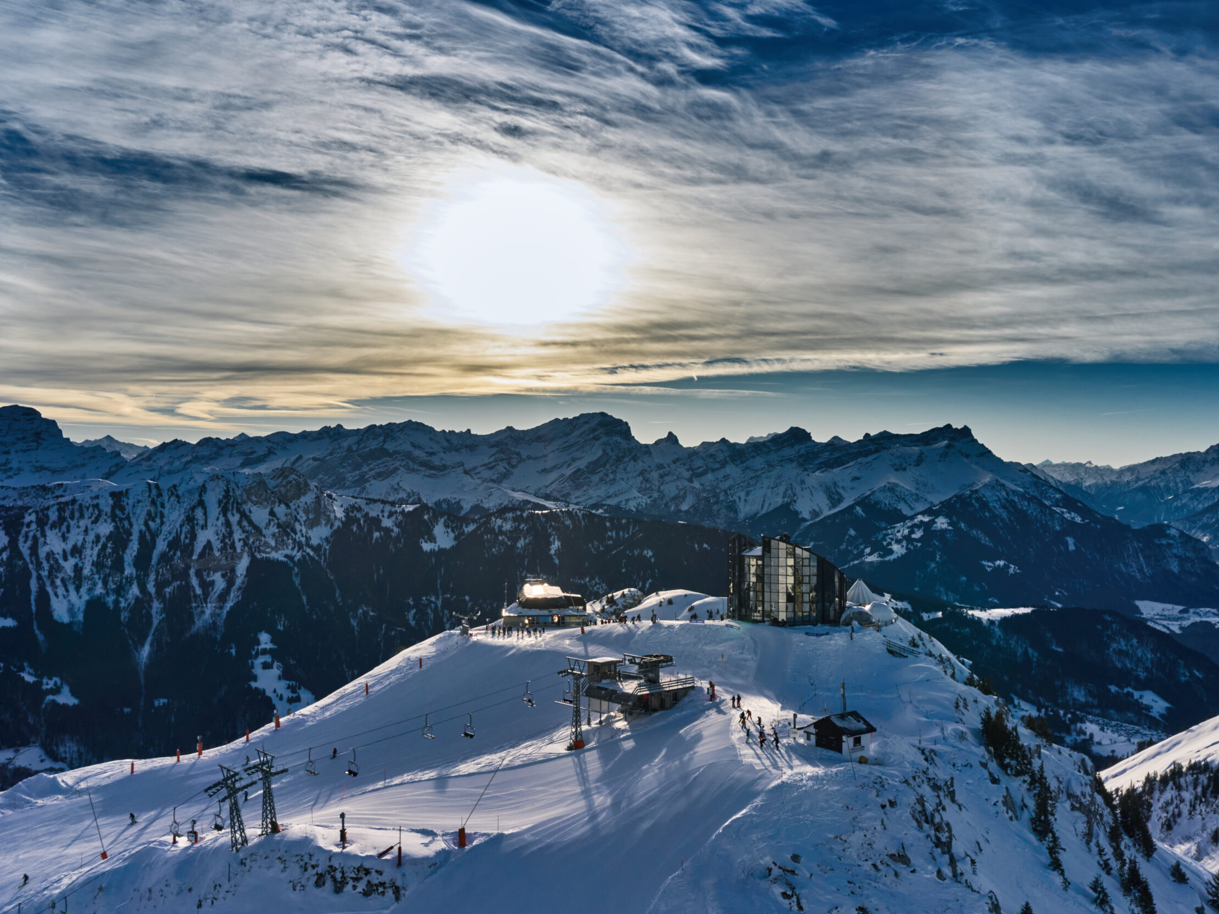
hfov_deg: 58.3
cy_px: 456
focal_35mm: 31
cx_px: 628
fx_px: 1092
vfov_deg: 45.4
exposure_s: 1/640
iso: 100
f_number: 6.3
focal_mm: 10.26
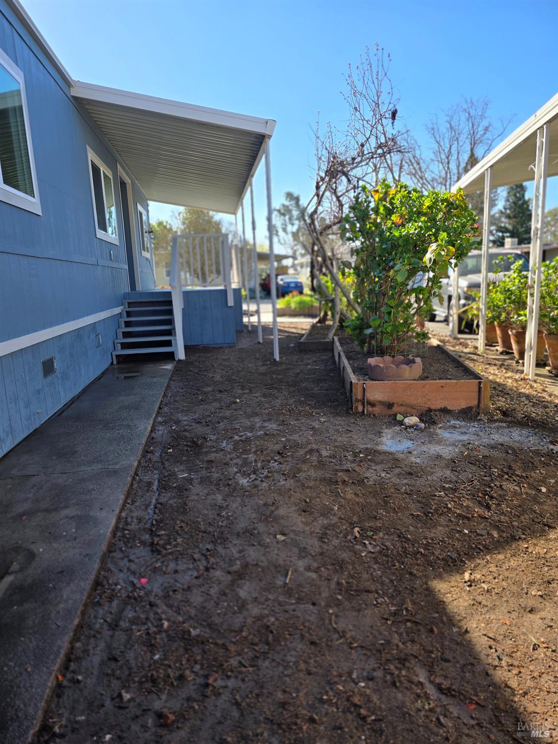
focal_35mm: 23
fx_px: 494
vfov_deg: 73.9
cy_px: 372
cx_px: 279
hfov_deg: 58.9
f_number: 1.7
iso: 12
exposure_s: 1/467
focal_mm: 6.3
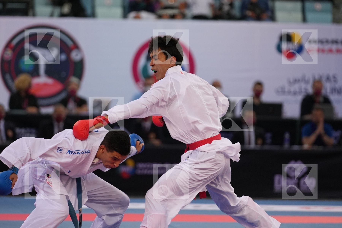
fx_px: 2508
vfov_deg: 5.2
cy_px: 114
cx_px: 171
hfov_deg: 7.8
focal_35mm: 264
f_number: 2.8
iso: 1600
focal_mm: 176
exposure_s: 1/1000
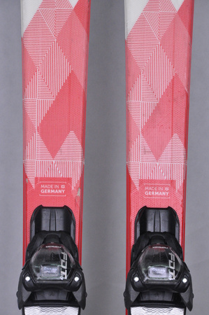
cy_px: 158
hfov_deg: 8.7
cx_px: 104
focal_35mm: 158
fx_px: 1375
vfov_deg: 13.1
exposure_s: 1/125
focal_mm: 105
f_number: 9.5
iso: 3200
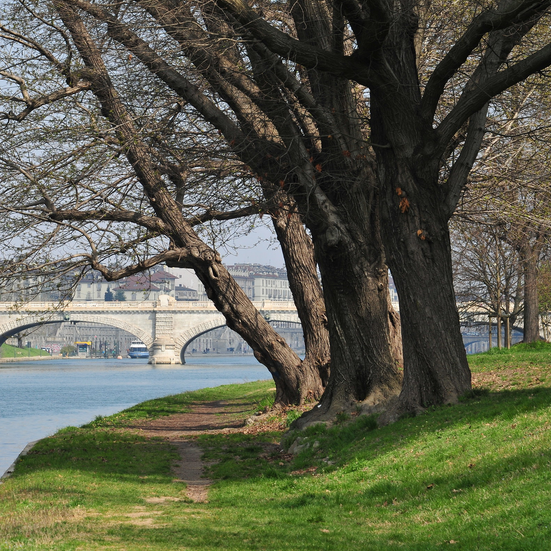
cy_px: 276
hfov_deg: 11.3
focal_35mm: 154
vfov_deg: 11.3
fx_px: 2773
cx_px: 145
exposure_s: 1/400
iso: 200
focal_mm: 80
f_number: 8
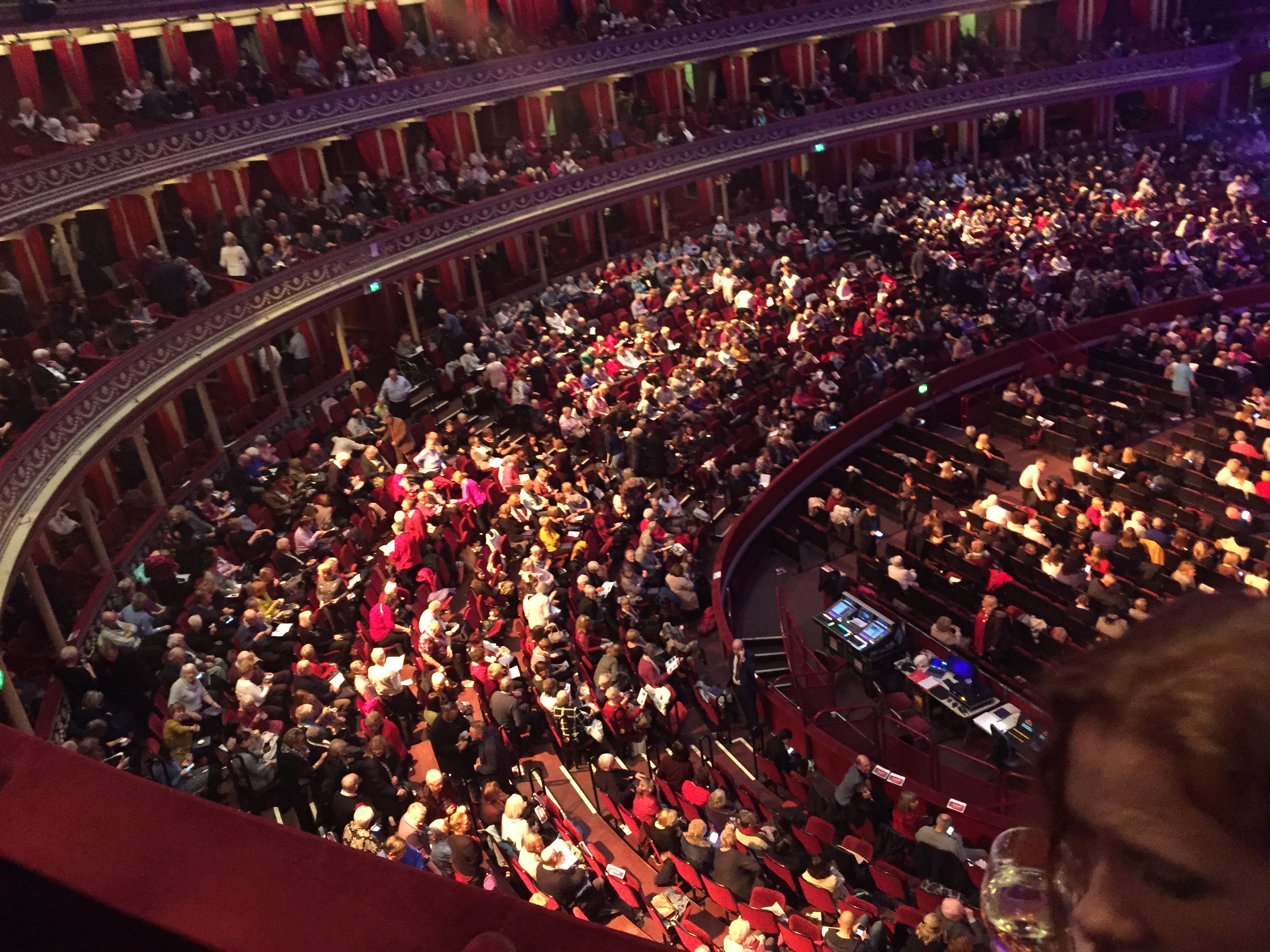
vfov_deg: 48.2
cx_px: 635
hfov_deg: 61.7
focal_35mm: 29
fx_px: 1064
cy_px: 476
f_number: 2.2
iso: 320
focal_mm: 4.15
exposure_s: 1/17
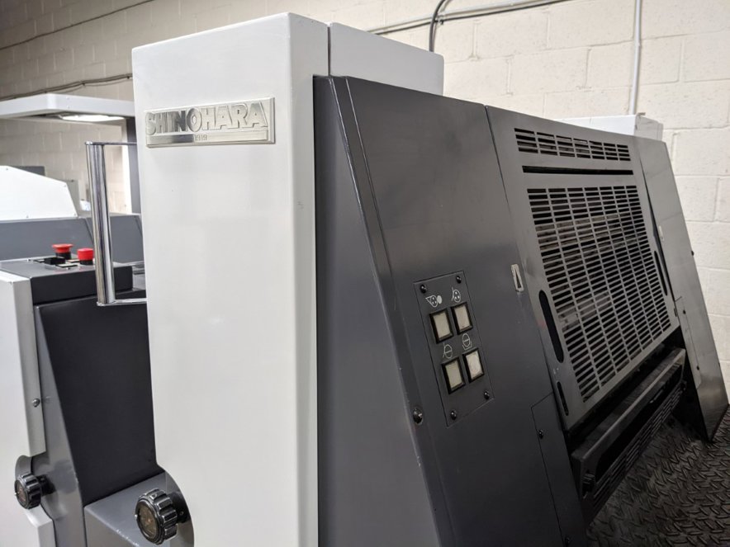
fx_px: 569
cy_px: 274
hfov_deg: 65.3
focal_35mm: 27
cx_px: 365
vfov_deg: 51.4
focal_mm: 4.38
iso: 277
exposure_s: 1/33.3
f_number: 1.73
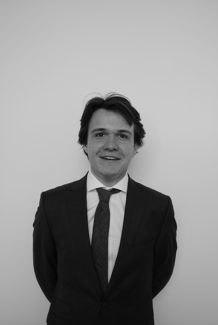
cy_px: 162
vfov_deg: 53.1
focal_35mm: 36
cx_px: 109
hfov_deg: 37.0
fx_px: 326
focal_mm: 24
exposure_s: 1/80
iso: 200
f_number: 4.5
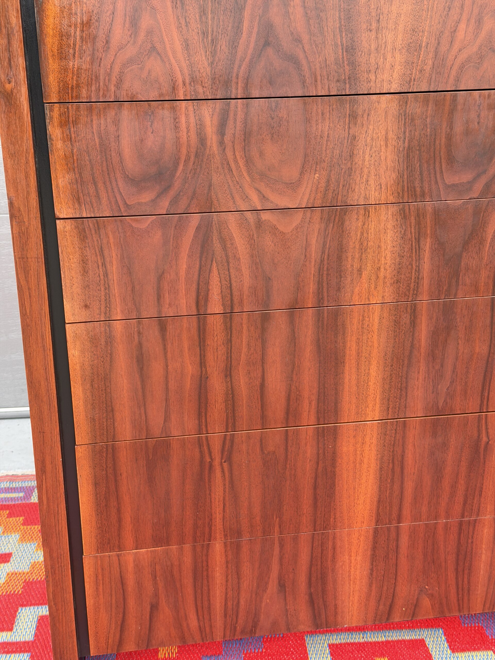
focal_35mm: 48
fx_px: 915
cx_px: 248
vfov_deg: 39.7
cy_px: 330
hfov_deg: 30.3
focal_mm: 6.76
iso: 64
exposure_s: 1/121
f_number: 1.78
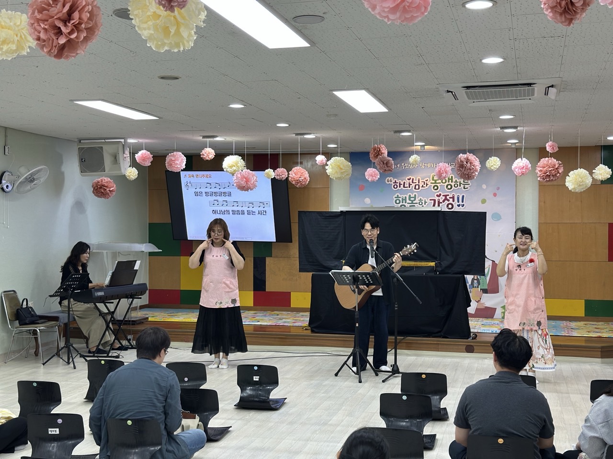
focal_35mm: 48
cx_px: 306
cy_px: 230
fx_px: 850
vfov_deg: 30.3
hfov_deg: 39.7
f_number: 1.78
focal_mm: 6.86
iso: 125
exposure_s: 1/120
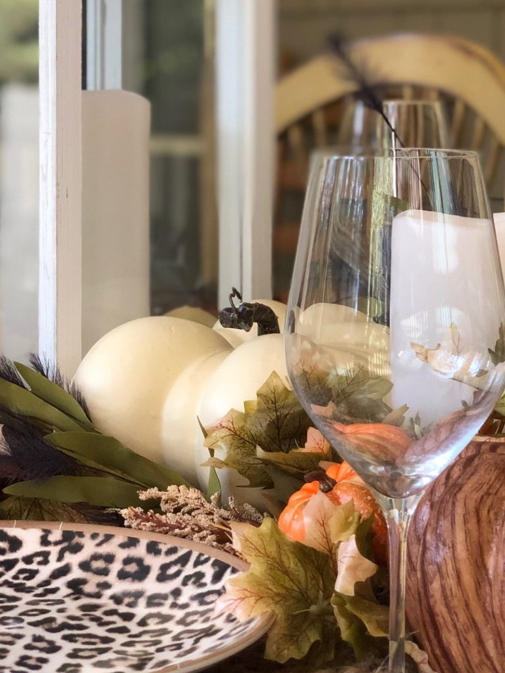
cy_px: 118
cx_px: 179
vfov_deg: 20.0
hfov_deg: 15.2
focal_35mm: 97
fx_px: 1886
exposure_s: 1/60
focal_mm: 6
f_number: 2.4
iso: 100
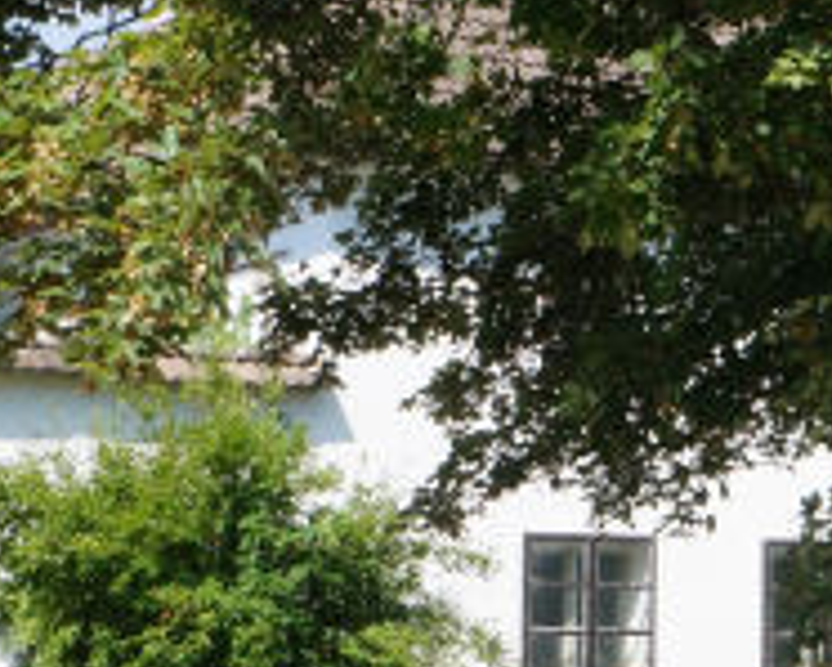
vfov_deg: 9.7
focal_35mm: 159
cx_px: 906
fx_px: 3910
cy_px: 372
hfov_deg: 12.0
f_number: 16
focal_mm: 31
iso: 500
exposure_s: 1/200
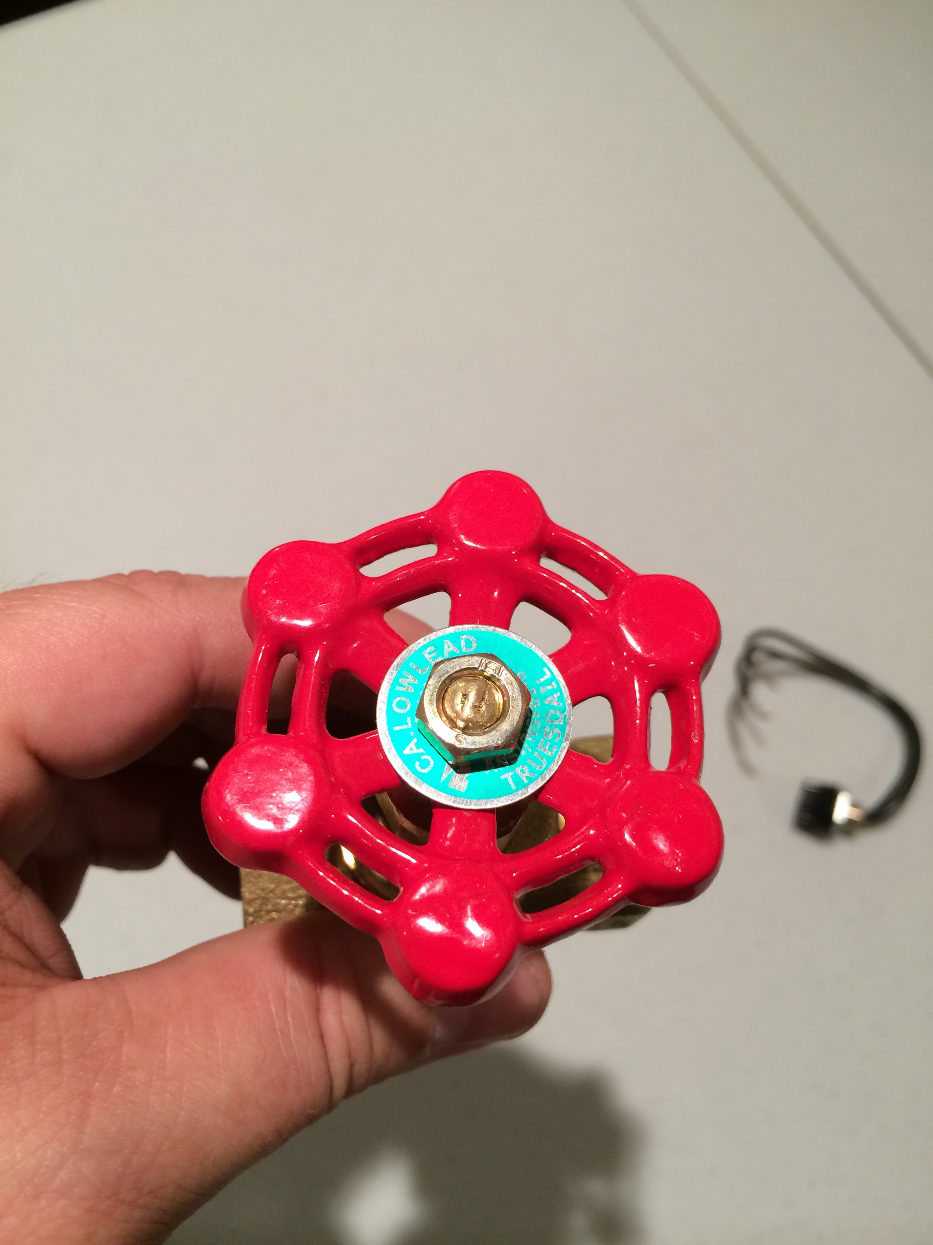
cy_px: 622
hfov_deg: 46.8
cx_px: 466
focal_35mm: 30
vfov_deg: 60.0
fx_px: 1078
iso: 80
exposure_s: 1/30
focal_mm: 4.12
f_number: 2.2
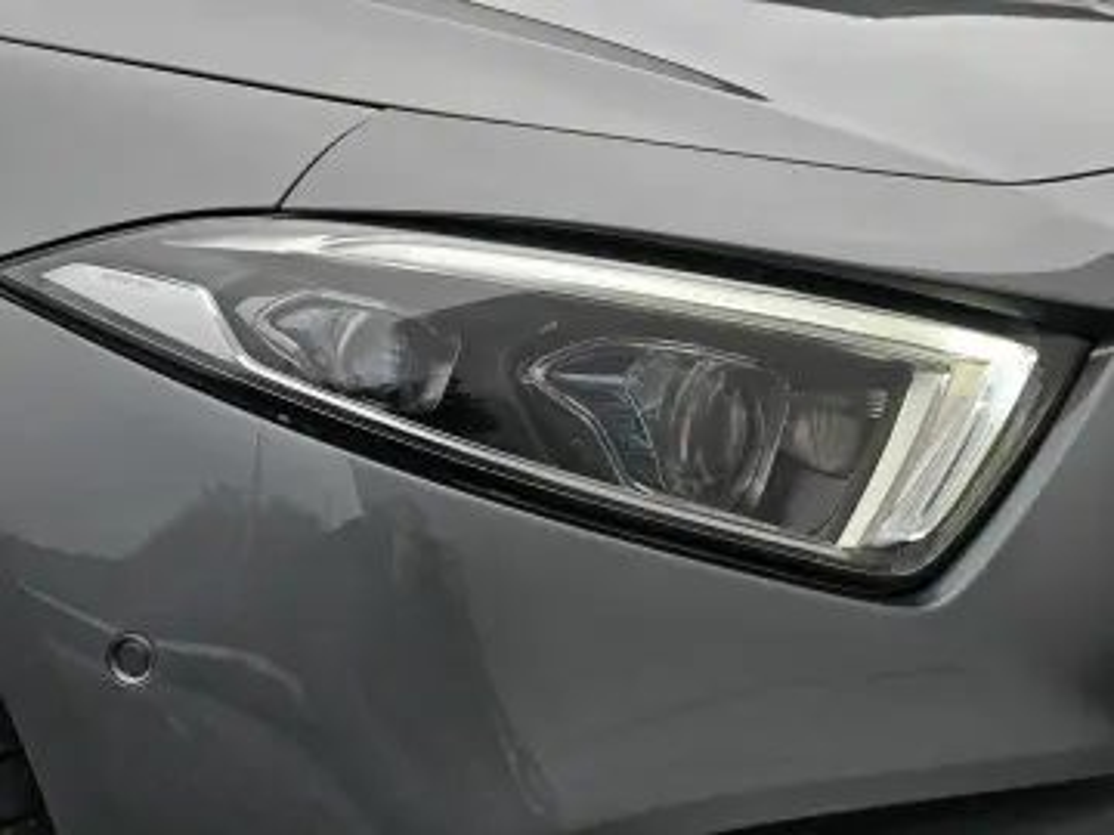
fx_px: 2317
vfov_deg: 20.4
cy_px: 418
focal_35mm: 72
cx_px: 557
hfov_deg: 27.0
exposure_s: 1/110
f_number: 2.6
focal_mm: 15.38
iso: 50
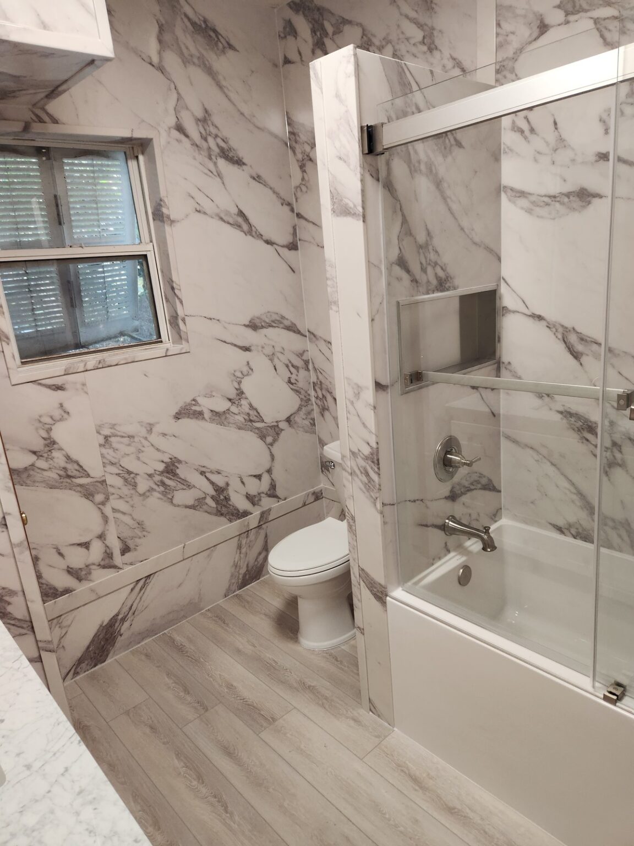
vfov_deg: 73.9
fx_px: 562
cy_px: 423
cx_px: 317
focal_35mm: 23
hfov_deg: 58.9
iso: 200
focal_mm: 5.4
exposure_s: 1/120
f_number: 1.8
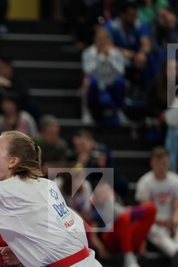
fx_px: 3201
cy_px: 200
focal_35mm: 432
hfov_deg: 3.2
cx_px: -38
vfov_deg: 4.8
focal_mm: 182
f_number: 2.8
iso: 1600
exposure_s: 1/1000
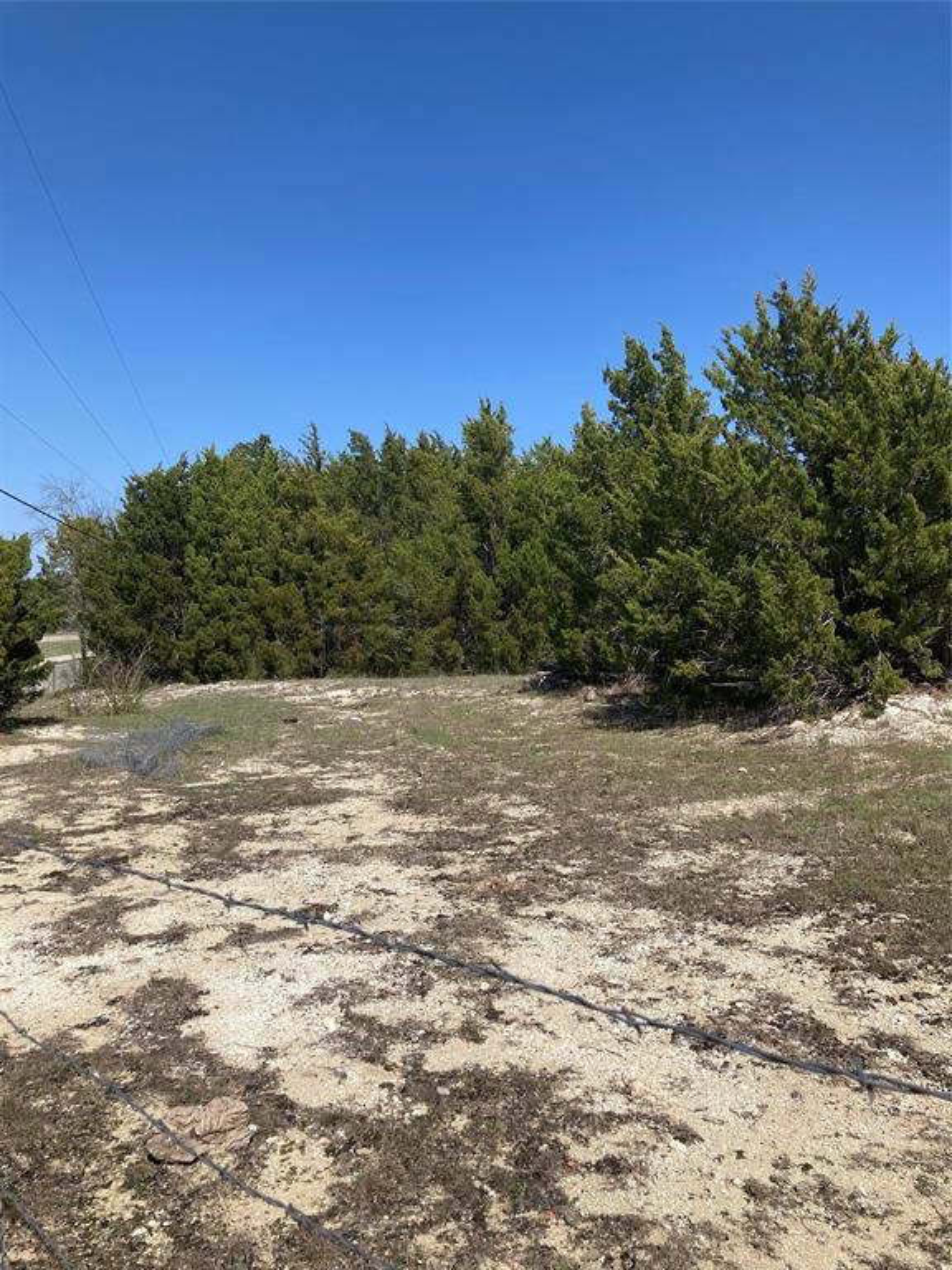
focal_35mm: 28
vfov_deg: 63.4
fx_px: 1027
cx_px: 476
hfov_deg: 49.7
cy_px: 635
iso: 20
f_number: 1.8
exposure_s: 1/2558
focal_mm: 3.99
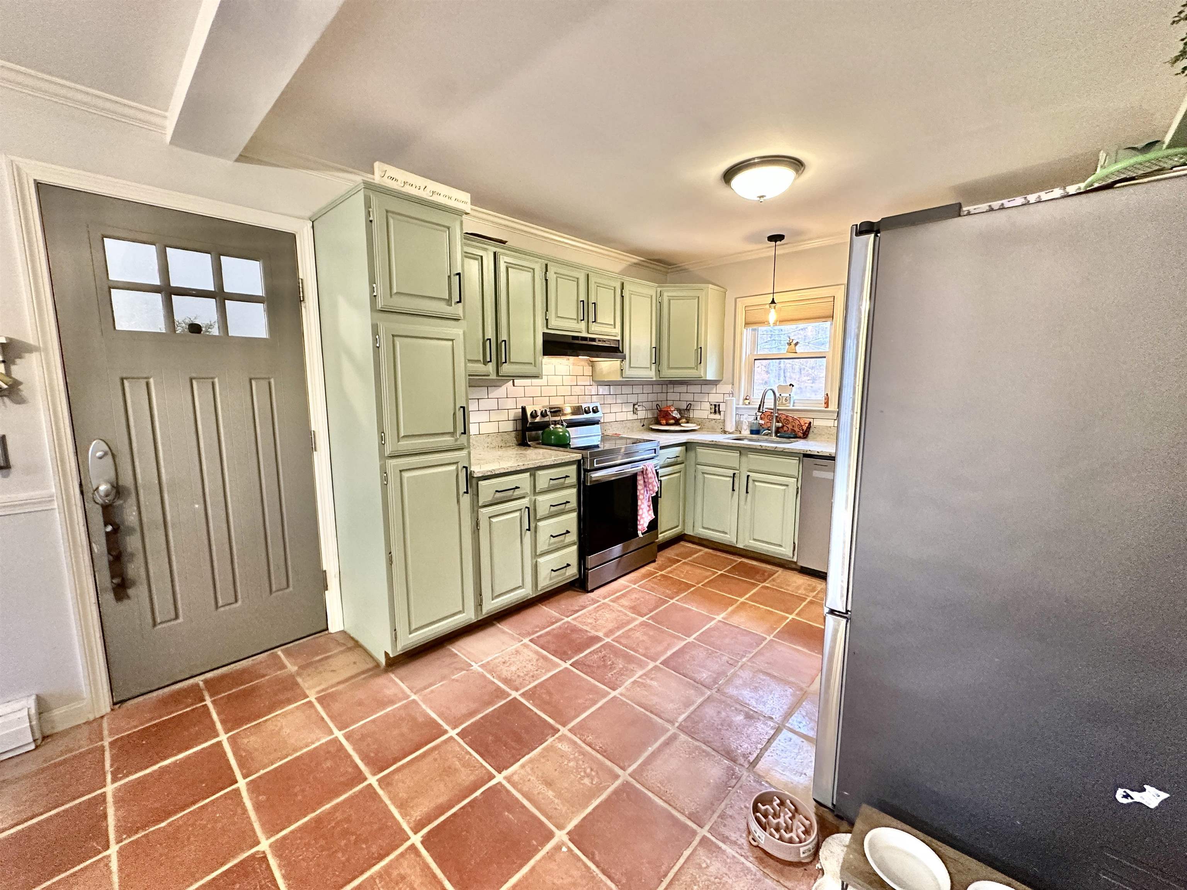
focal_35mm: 14
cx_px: 594
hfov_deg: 102.1
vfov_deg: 85.7
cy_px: 445
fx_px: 480
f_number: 2.2
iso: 500
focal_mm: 2.22
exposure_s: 1/60
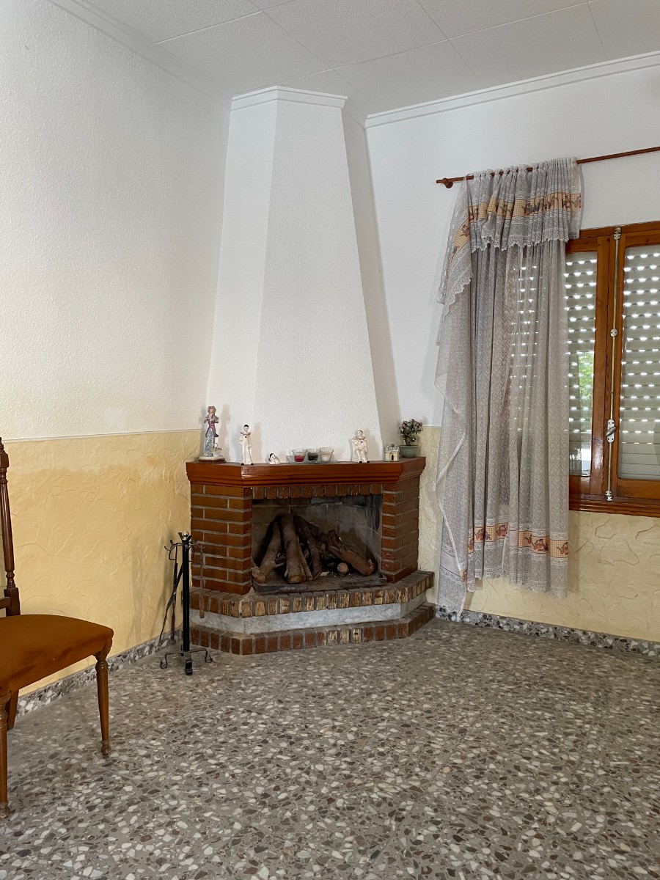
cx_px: 330
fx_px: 661
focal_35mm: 26
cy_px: 440
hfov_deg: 53.1
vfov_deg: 67.3
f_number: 1.6
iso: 125
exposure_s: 1/78
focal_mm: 4.2
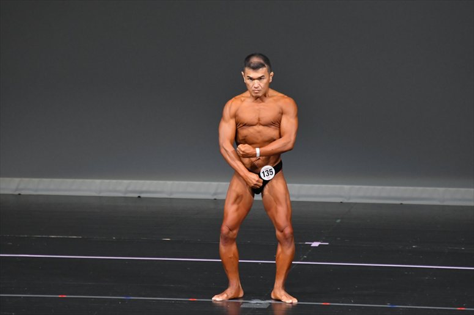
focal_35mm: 345
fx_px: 4540
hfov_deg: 6.0
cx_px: 237
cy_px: 158
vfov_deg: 4.0
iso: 4000
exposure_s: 1/400
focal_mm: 230
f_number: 5.6
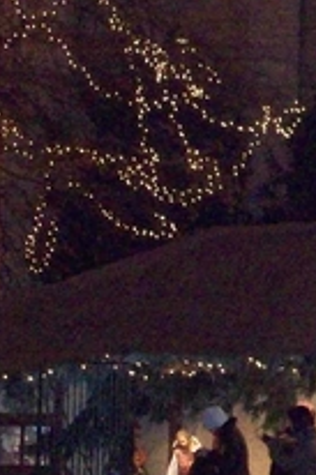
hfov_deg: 11.9
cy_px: 125
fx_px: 1477
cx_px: 392
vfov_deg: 18.2
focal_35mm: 112
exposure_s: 1/45
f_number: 2.8
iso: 800
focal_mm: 6.2
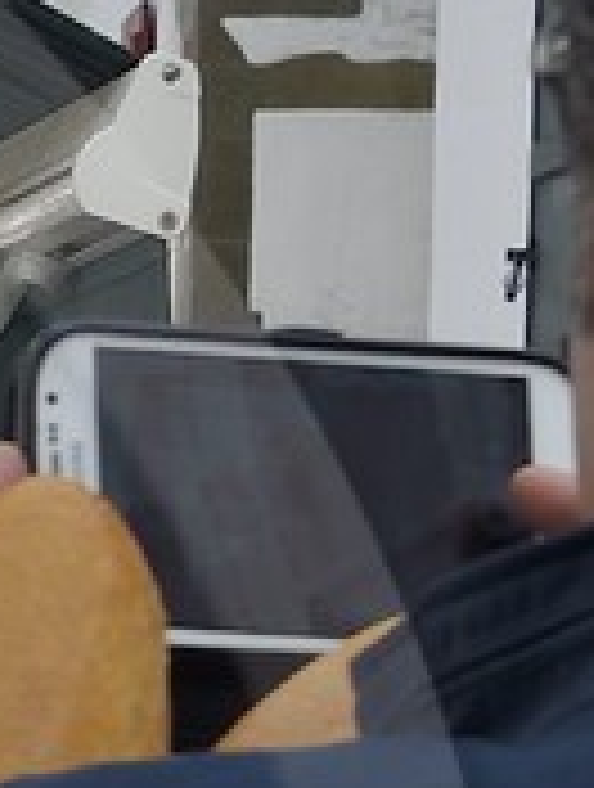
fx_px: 6999
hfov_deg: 4.6
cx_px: -1328
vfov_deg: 6.3
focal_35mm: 307
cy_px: 1310
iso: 200
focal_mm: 35
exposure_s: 1/160
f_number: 10
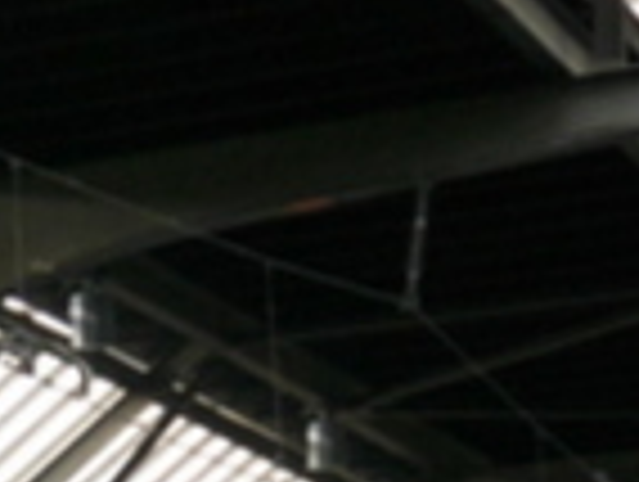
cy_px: 1241
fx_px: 4863
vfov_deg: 5.4
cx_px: -1634
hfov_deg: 6.5
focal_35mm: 263
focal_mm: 17
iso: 160
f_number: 4
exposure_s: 1/100
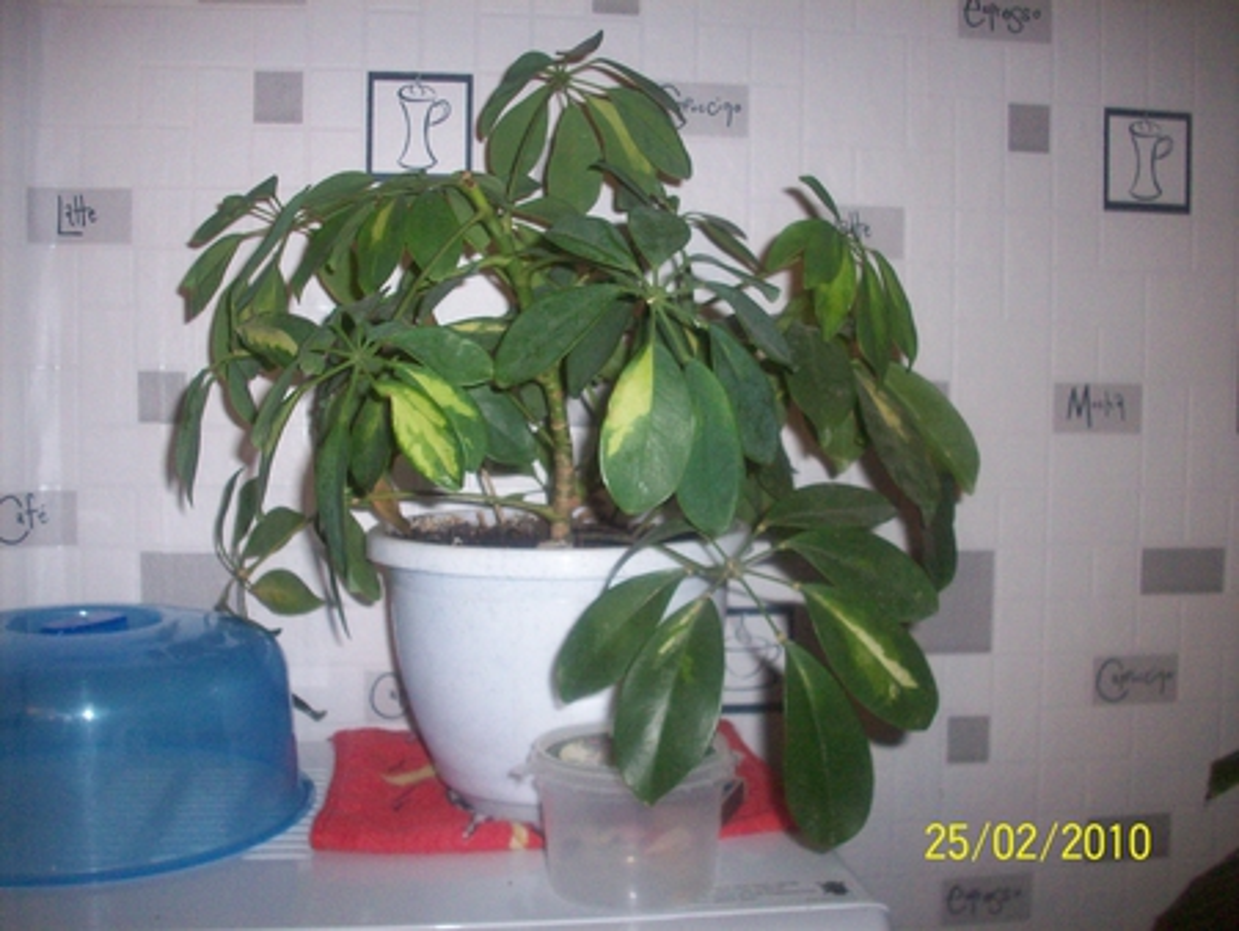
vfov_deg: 38.7
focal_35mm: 37
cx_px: 620
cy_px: 466
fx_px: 1325
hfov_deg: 50.1
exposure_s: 1/64
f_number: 2.8
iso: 200
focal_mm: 6.2
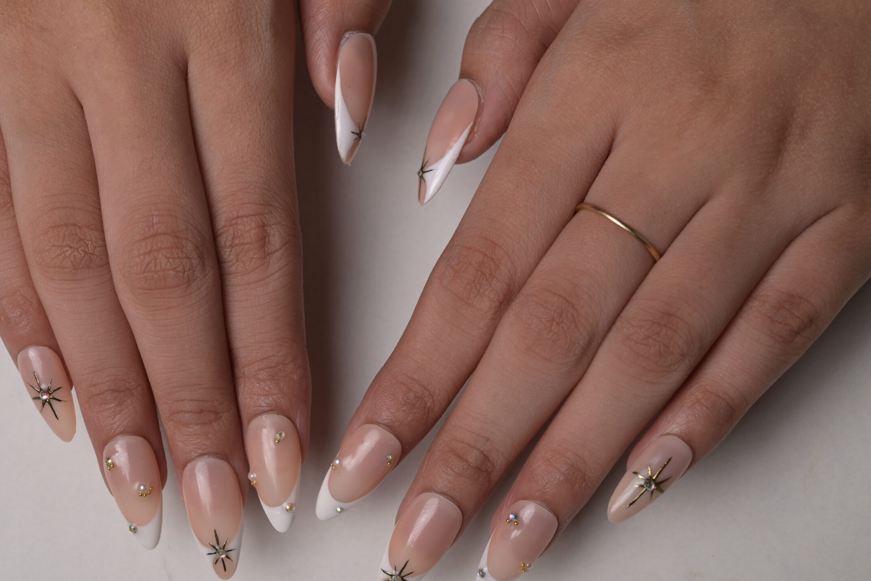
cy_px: 333
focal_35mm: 84
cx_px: 355
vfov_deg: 16.3
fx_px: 2032
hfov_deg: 24.2
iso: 250
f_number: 9
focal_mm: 70
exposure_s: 1/160
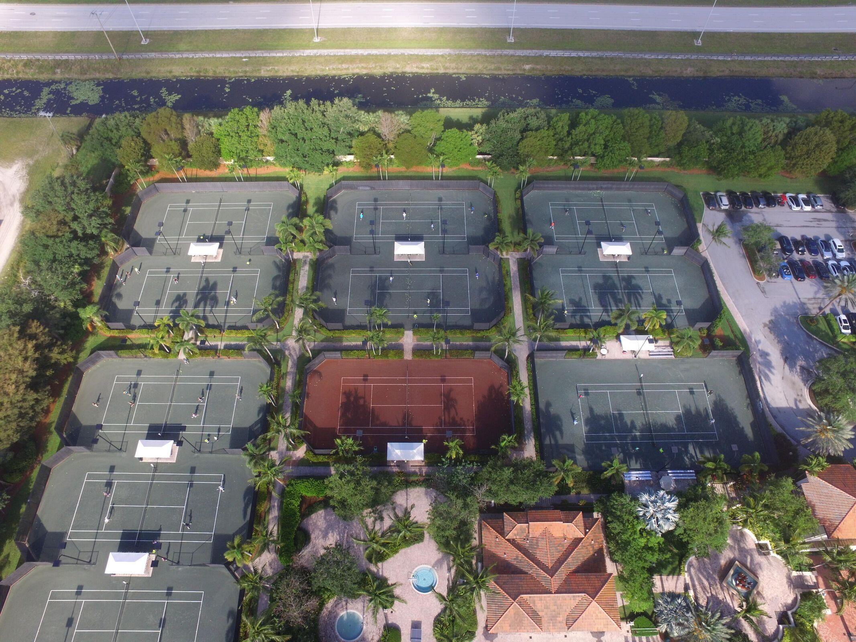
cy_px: 321
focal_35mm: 20
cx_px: 428
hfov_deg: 81.7
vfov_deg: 66.0
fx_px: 495
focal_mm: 3.61
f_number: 2.8
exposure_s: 1/565
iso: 100
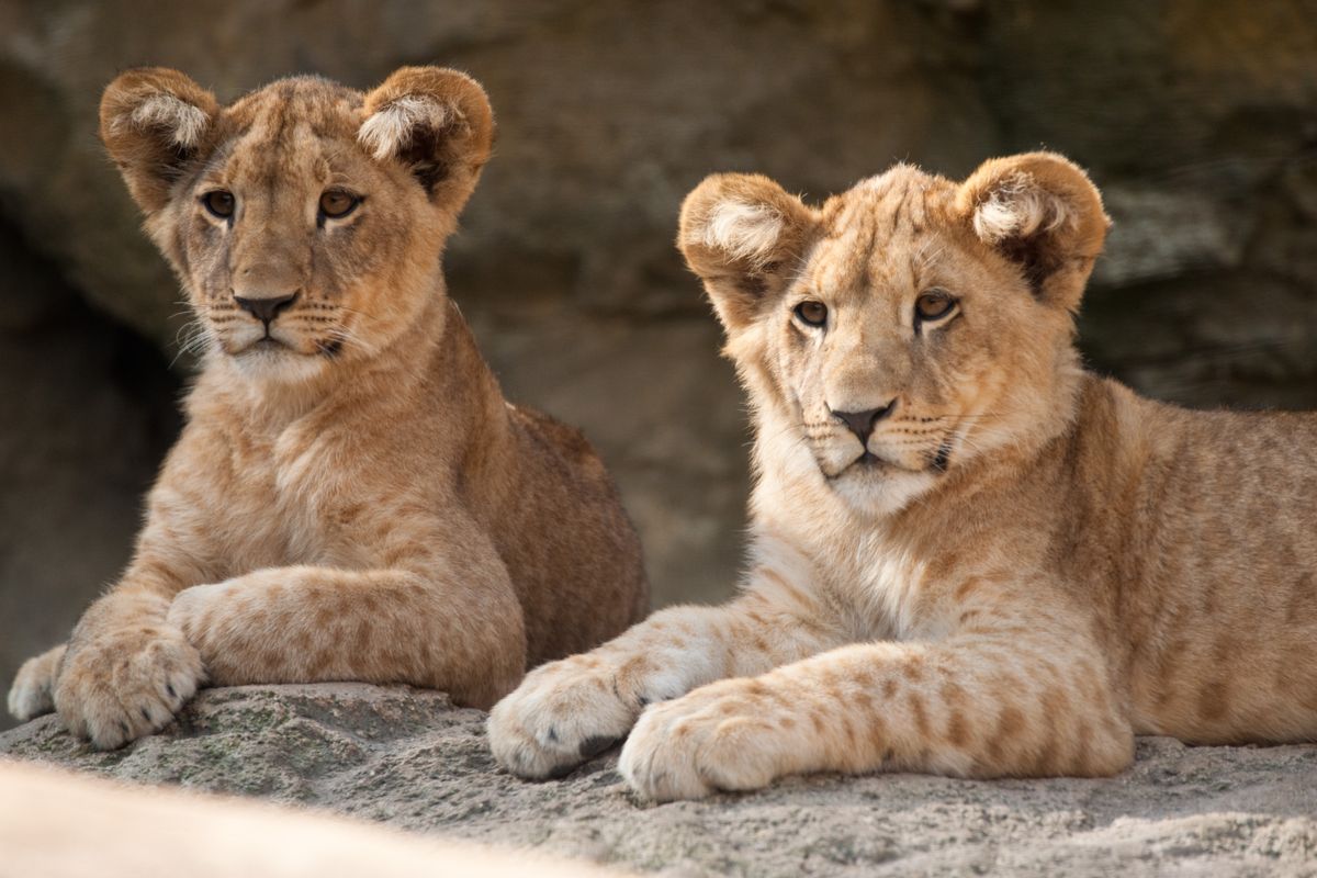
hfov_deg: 5.2
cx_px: 658
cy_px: 439
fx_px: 14632
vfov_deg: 3.4
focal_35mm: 400
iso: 400
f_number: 5.6
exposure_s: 1/200
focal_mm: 400
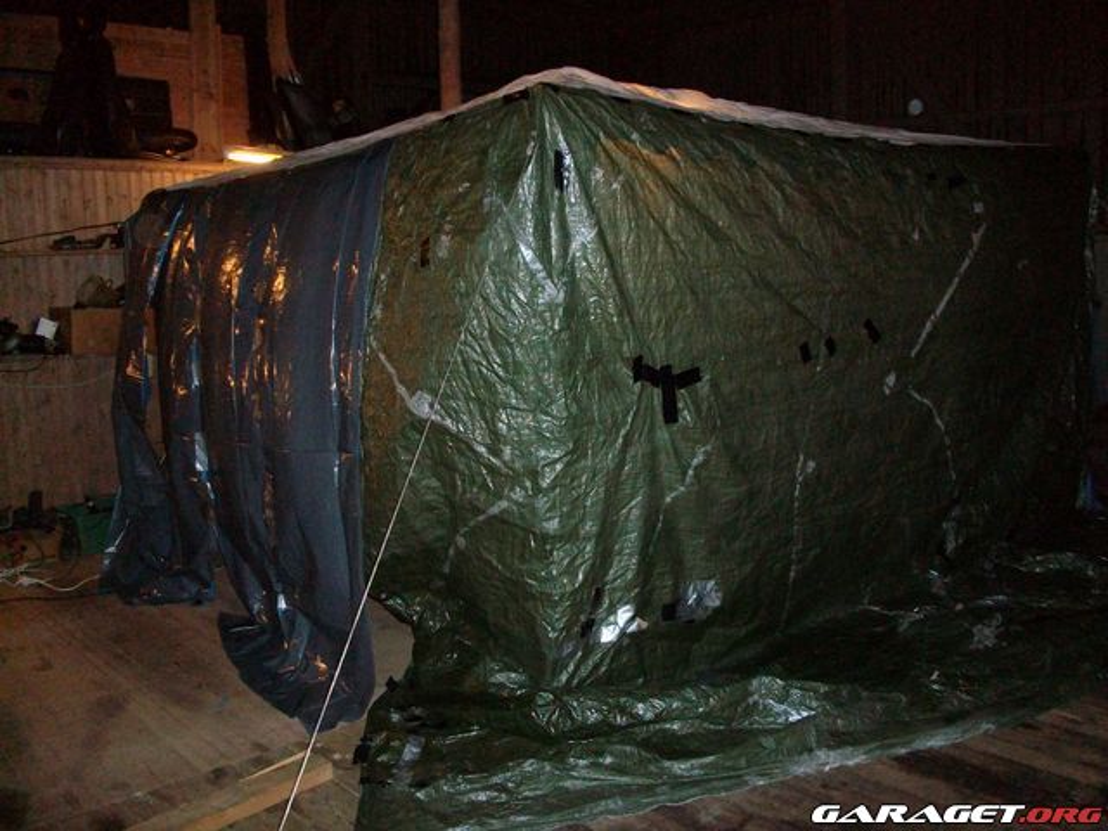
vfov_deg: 44.2
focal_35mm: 32
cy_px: 416
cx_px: 554
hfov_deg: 56.8
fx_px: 1024
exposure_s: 1/40
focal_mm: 5.7
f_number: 2.9
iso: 320
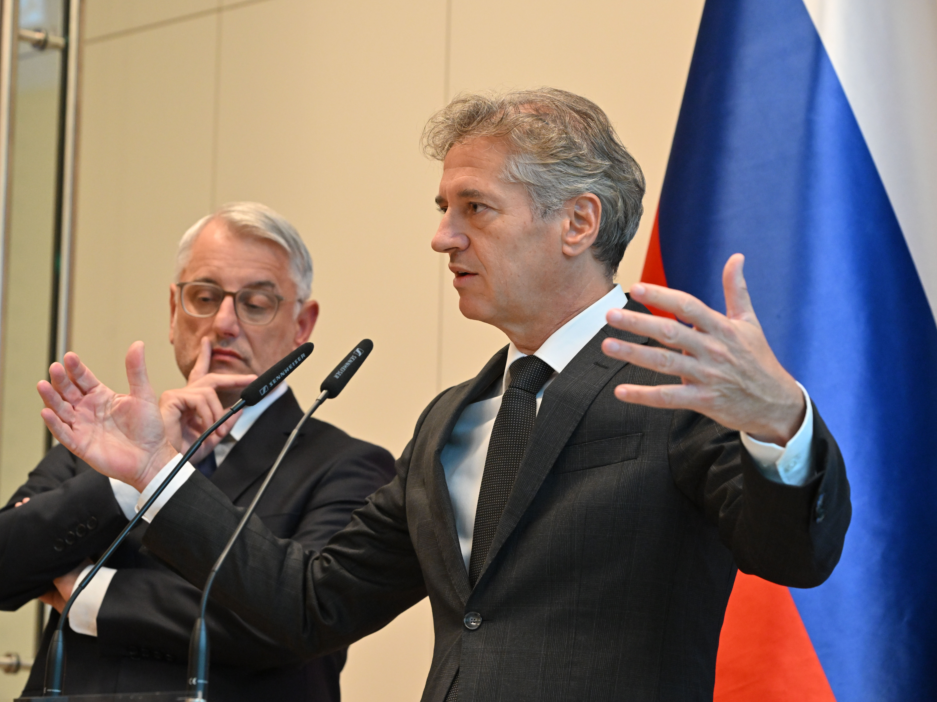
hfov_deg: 15.6
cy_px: 352
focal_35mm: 126
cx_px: 437
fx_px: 3411
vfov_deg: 11.8
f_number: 5
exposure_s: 1/200
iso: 4000
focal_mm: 116
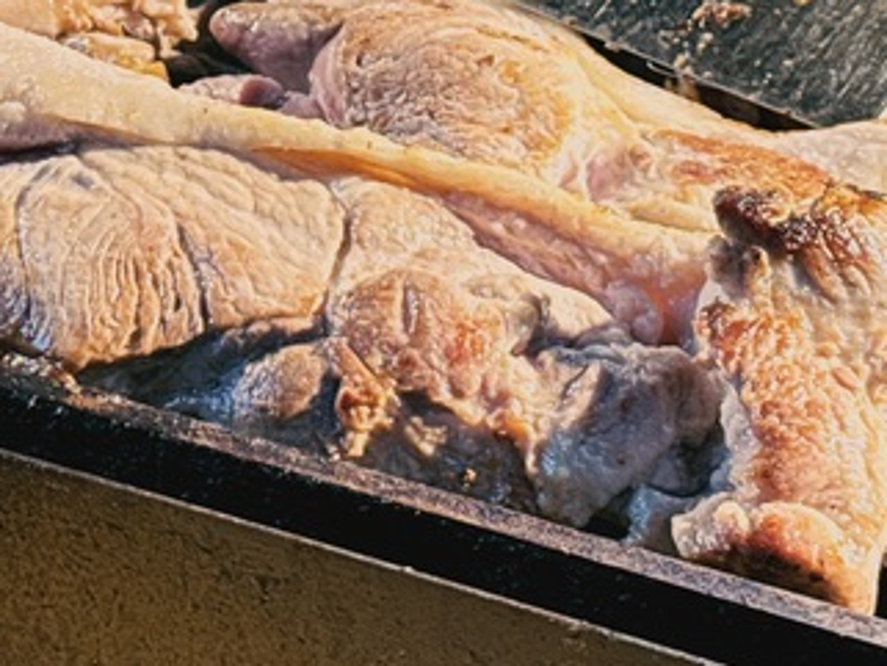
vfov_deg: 9.6
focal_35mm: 153
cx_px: -213
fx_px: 3922
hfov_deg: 12.6
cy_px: -33
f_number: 1.78
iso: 100
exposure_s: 1/60
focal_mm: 6.76
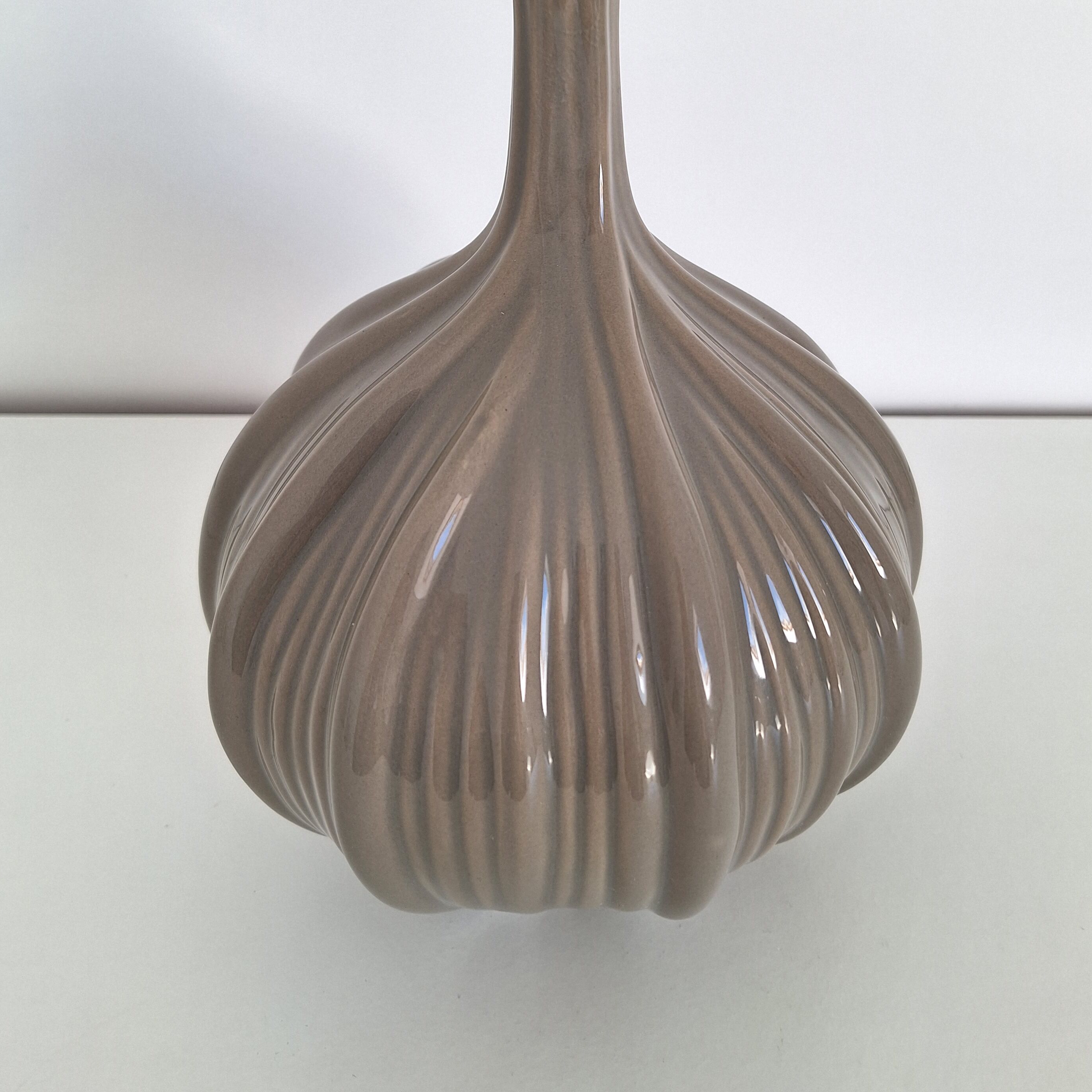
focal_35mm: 30
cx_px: 543
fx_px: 1071
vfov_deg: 53.4
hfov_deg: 54.0
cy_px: 407
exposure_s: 1/100
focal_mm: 5.54
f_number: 1.8
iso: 50
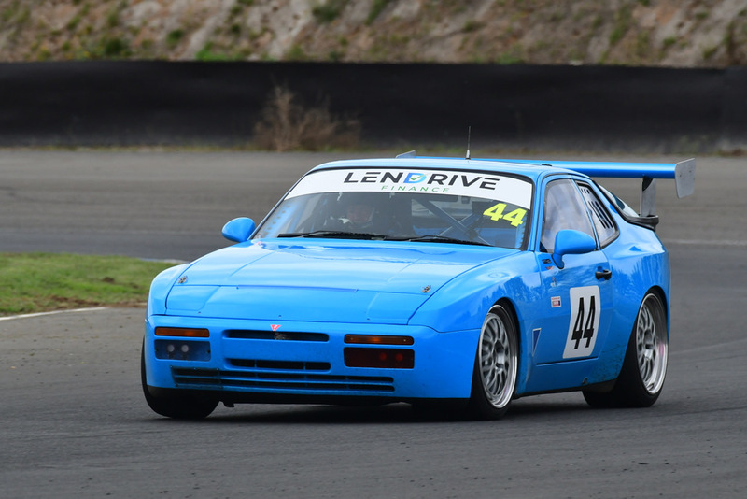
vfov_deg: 1.8
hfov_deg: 2.7
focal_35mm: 750
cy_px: 250
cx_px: 374
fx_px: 15567
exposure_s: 1/640
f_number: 11
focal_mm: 500
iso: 1000
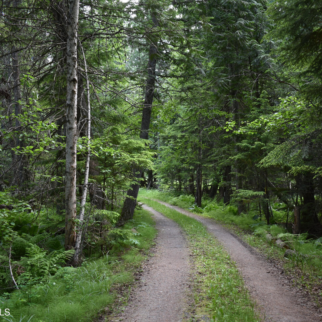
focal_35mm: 39
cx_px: 177
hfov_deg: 42.8
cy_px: 163
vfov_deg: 42.8
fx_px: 410
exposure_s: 1/30
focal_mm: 20
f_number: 3.5
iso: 125
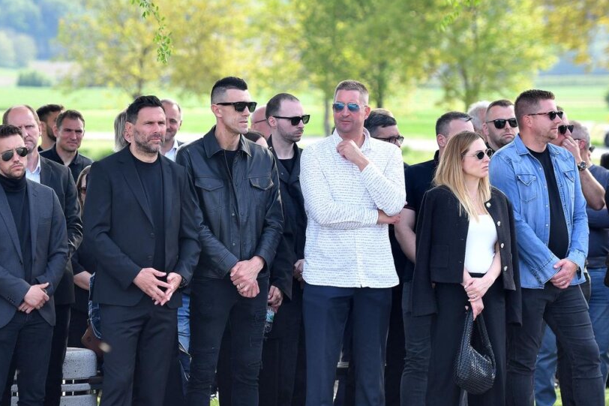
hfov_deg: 11.4
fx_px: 3044
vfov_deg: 7.6
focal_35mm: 180
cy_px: 219
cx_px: 145
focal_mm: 116
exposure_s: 1/1000
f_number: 5
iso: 400
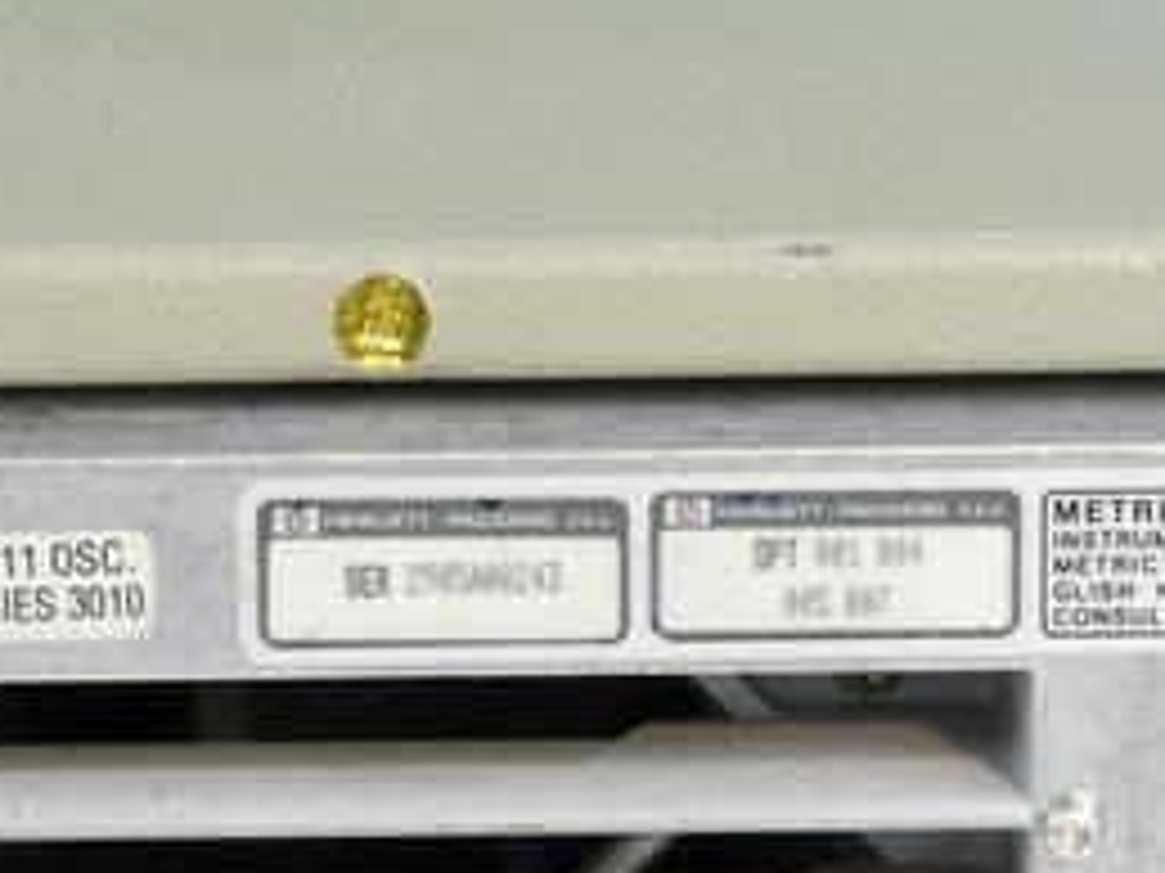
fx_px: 14566
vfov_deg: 3.4
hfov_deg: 4.6
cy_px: 558
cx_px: 400
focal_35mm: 433
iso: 400
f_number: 16
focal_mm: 140
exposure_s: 1.6
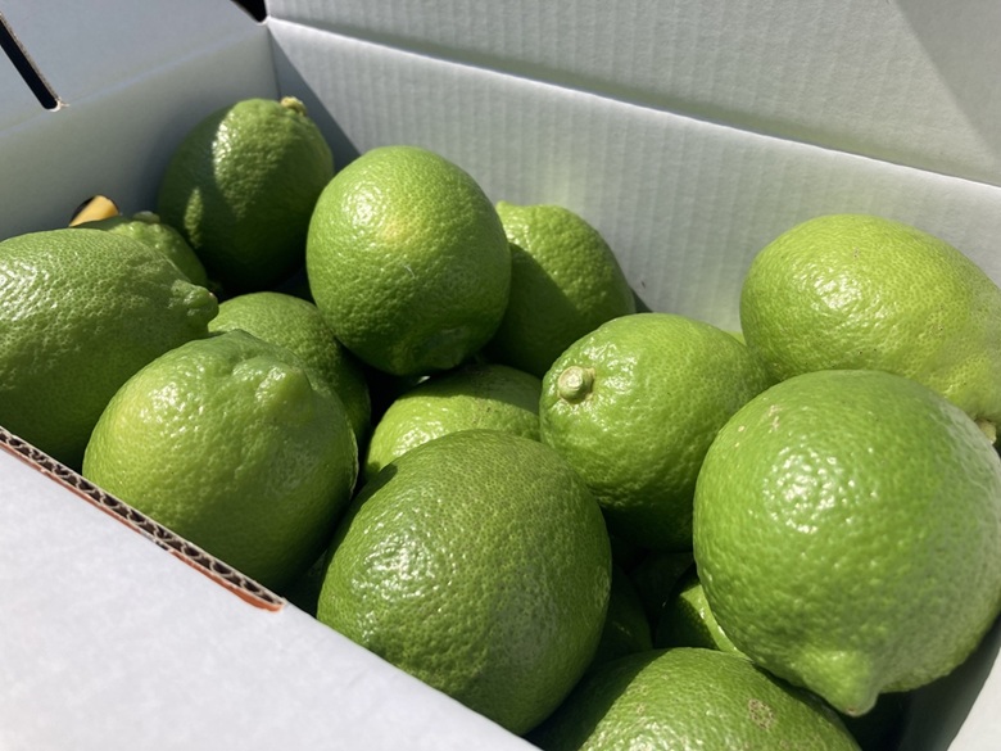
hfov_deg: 63.4
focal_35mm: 28
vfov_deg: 49.7
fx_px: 810
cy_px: 376
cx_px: 500
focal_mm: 3.99
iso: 20
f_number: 1.8
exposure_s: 1/2558
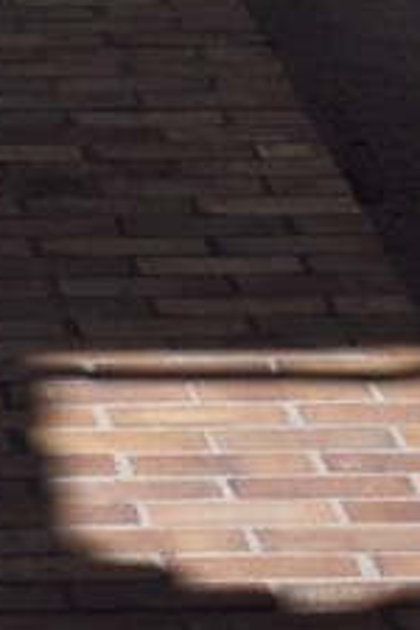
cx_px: 823
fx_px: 8714
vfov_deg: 4.1
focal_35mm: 498
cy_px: -907
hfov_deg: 2.7
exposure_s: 1/200
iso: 200
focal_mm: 70
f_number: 11
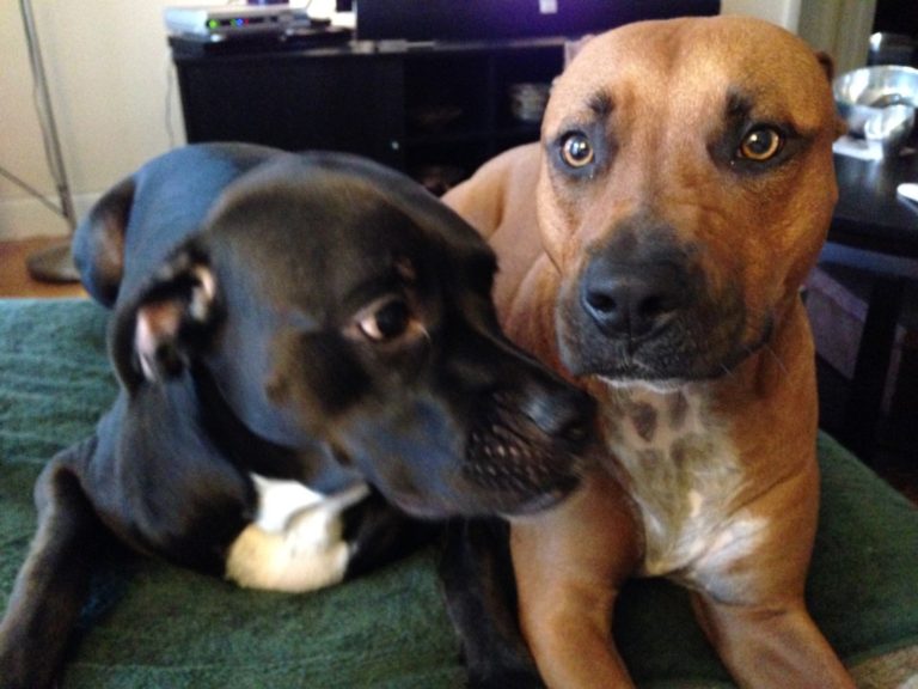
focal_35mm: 33
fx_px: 875
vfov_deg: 42.9
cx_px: 459
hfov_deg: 55.4
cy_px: 344
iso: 800
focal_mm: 4.12
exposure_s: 1/15
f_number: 2.4
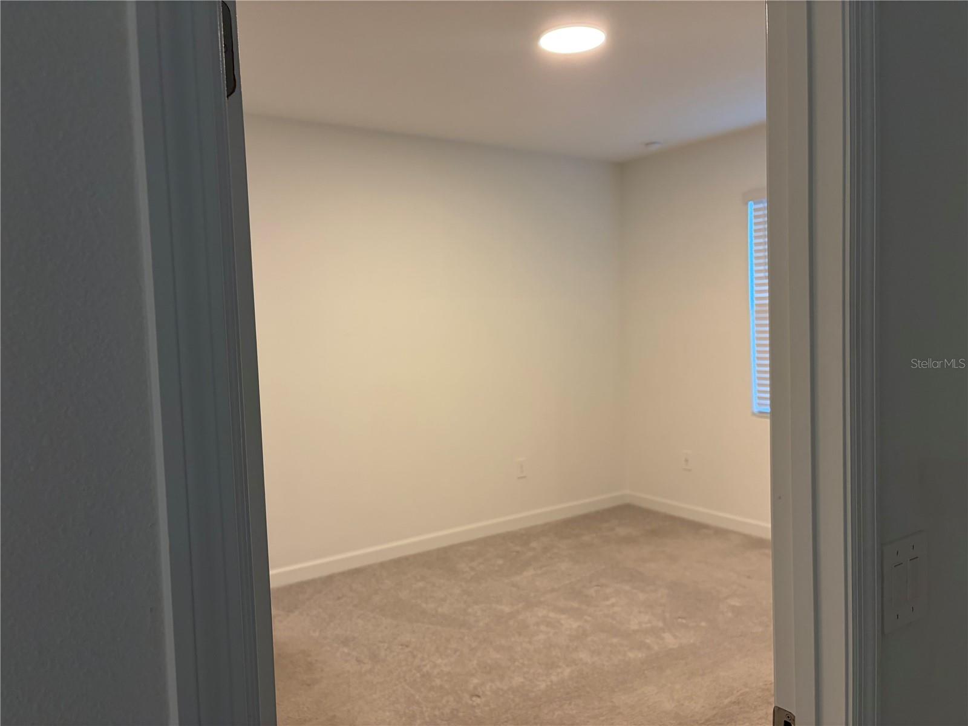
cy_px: 363
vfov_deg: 53.1
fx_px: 727
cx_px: 484
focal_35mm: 26
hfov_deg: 67.3
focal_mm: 5.96
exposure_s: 1/60
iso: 125
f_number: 1.6
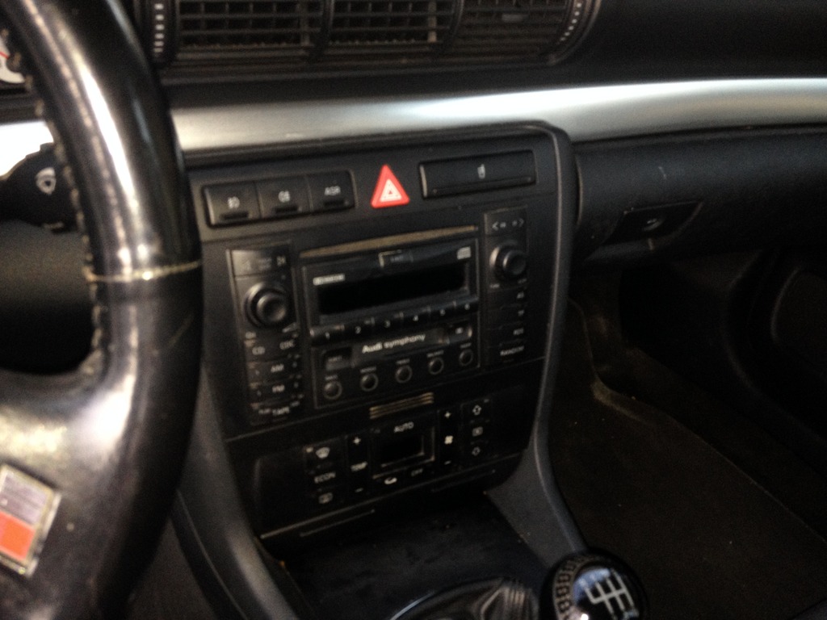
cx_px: 414
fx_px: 836
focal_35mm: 35
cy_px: 310
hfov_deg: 52.6
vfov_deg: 40.7
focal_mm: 4.28
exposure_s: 1/16
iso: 125
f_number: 2.4
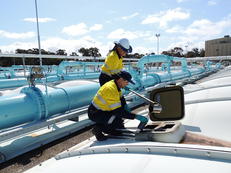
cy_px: 86
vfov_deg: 56.8
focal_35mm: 24
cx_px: 116
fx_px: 160
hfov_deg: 71.6
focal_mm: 4.3
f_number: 3.7
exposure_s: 1/1250
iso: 100
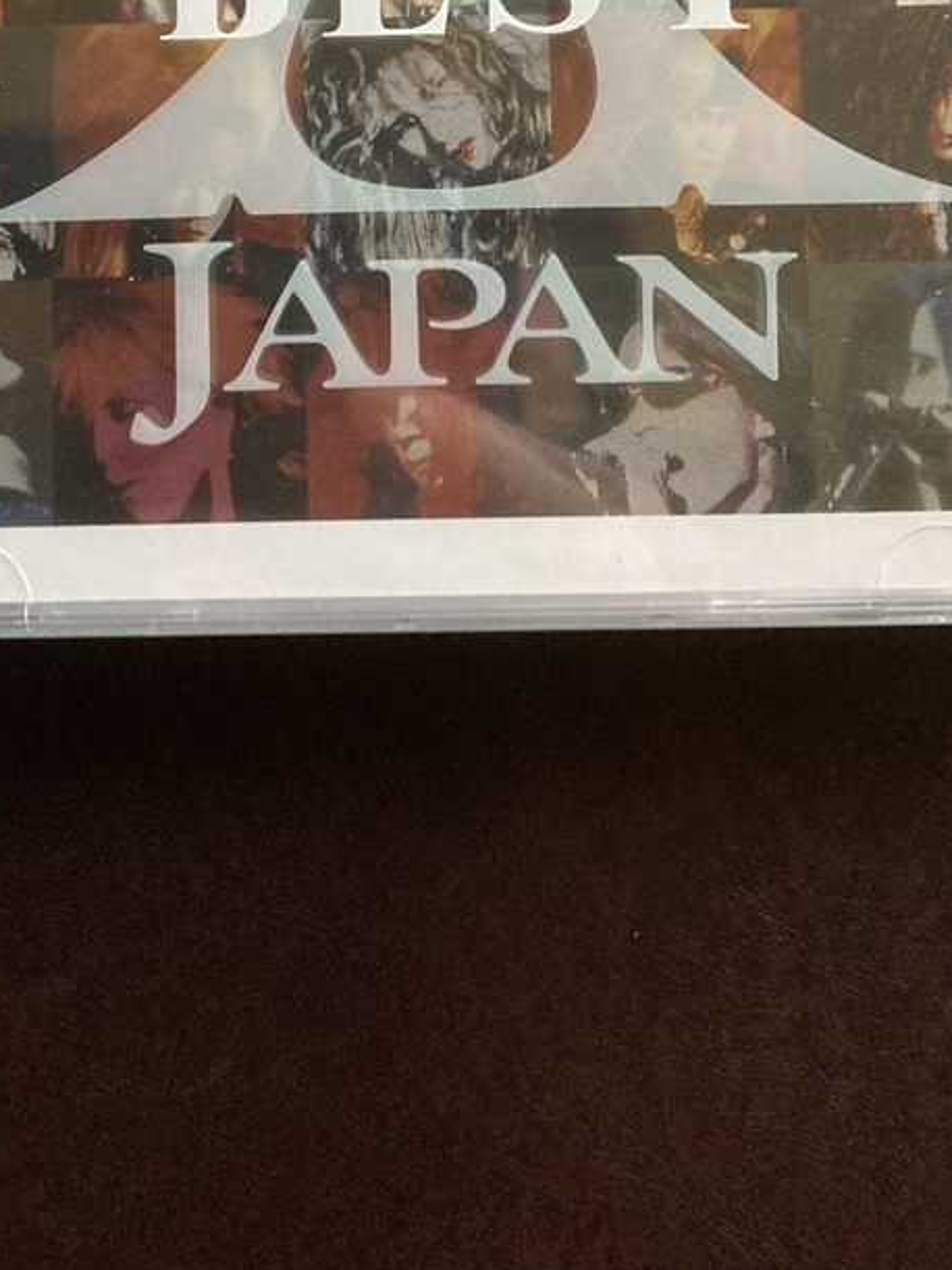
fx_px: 2017
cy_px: 48
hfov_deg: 26.5
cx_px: 380
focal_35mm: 55
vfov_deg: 32.6
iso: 320
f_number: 1.8
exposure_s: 1/44
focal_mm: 3.99
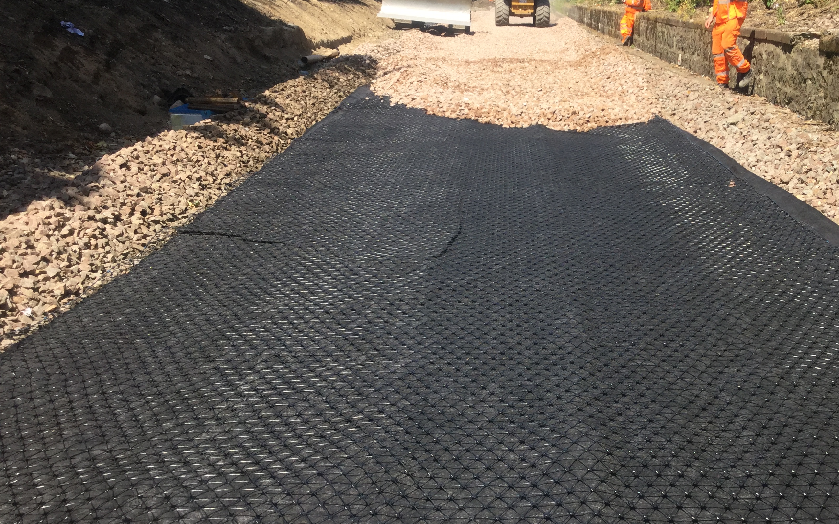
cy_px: 286
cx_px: 535
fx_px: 960
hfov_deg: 46.7
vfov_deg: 30.5
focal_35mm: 42
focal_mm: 3.3
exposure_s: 1/637
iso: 25
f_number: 2.4
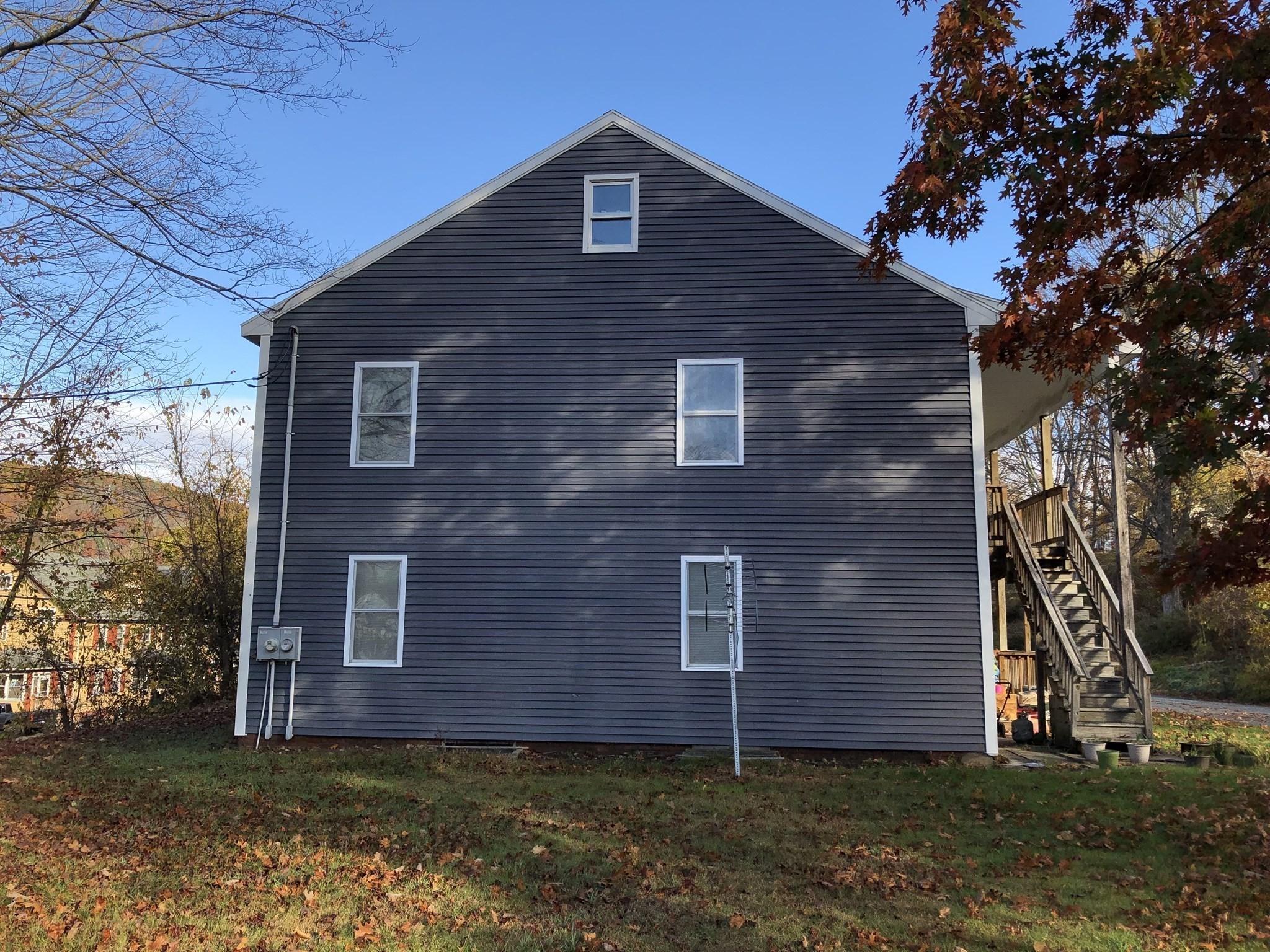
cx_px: 635
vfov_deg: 49.7
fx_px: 1027
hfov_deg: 63.4
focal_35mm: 28
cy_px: 476
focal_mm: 3.99
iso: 20
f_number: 1.8
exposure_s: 1/934
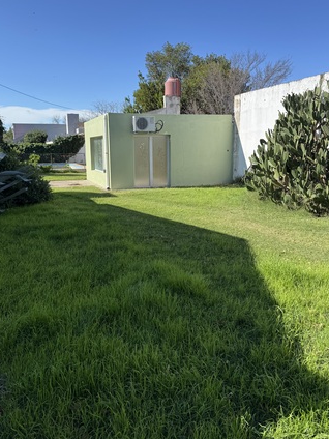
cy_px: 198
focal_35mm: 28
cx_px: 154
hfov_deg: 49.7
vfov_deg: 63.3
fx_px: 355
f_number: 1.78
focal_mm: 6.76
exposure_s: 1/2959
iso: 80
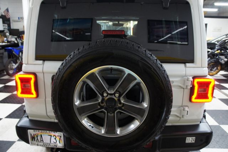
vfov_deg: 47.9
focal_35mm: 27
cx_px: 114
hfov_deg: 67.4
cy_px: 76
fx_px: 171
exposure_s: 1/30
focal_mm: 18
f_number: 3.5
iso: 640
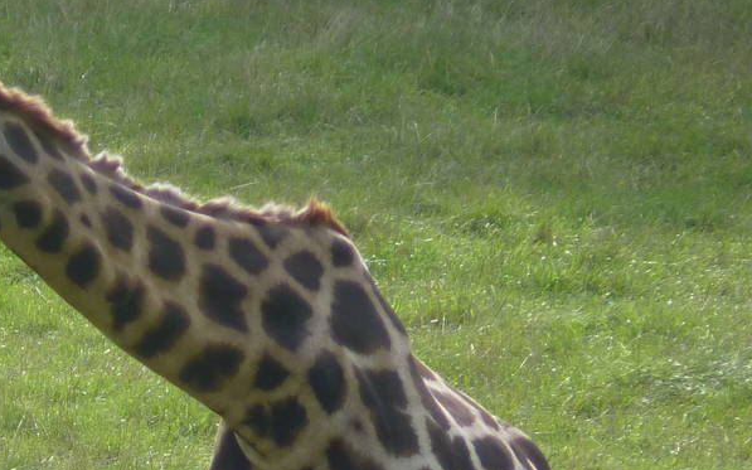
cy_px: 668
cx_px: -53
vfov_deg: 1.0
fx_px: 28300
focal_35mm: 1381
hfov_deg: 1.5
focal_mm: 86.4
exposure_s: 1/500
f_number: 4.4
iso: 125
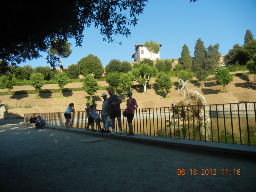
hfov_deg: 60.0
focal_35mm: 30
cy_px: 96
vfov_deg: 46.8
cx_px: 128
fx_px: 222
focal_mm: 5.4
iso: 160
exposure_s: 1/260
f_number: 7
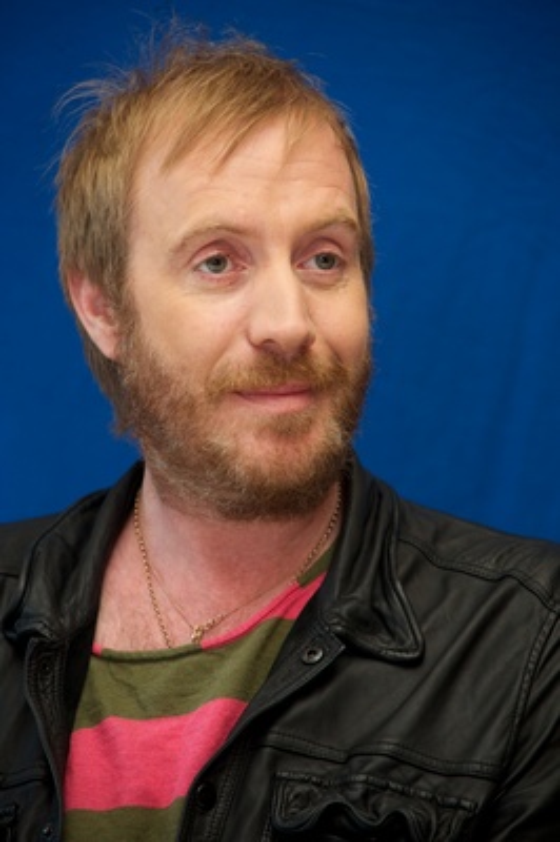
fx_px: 4674
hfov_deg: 6.9
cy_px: 421
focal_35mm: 200
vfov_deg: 10.3
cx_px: 280
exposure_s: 1/60
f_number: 5.6
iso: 1000
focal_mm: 200
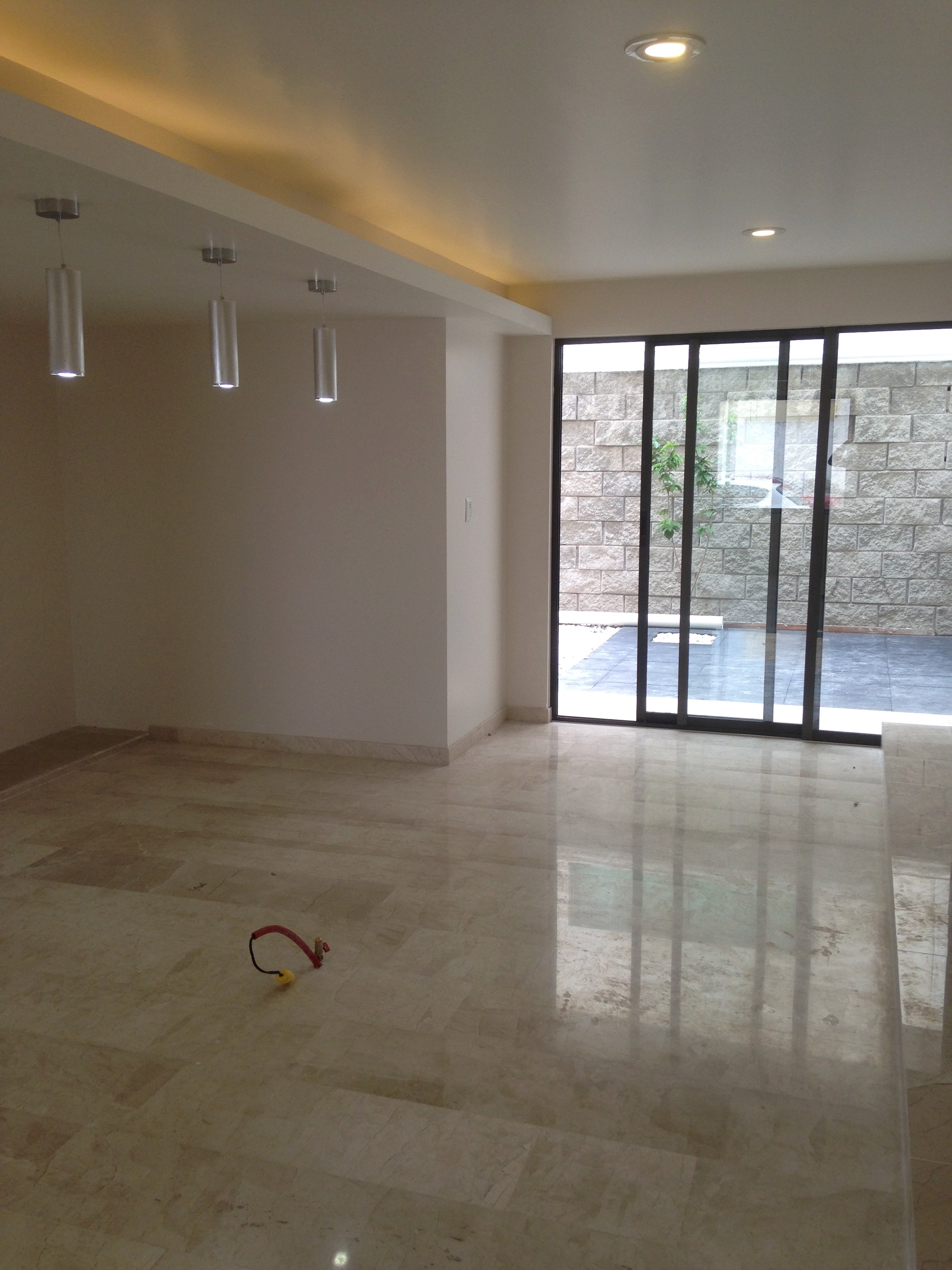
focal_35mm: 33
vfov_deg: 55.4
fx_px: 1210
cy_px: 635
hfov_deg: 42.9
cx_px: 476
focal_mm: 4.12
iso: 64
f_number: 2.4
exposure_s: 1/120
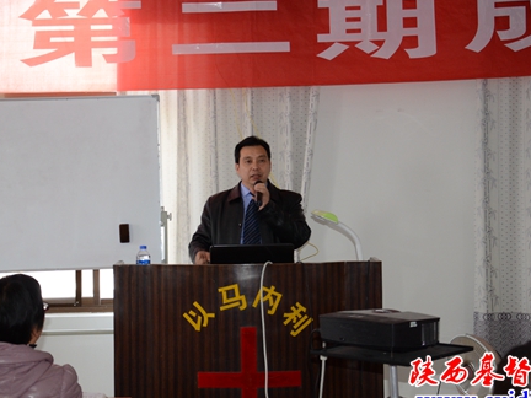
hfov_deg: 24.4
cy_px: 178
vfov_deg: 18.4
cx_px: 245
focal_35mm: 80
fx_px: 1227
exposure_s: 1/250
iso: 1000
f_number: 5
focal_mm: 40
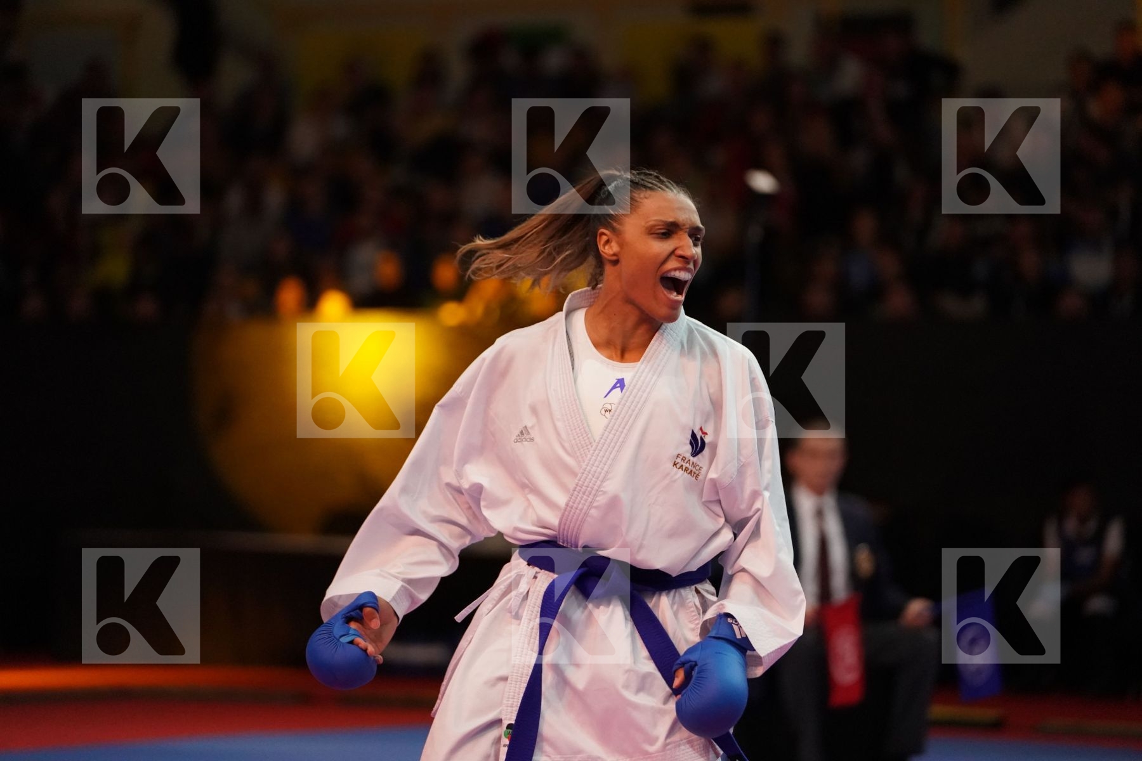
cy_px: 380
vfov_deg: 9.3
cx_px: 571
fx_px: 4695
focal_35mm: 148
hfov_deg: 13.9
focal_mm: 148
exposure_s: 1/1000
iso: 6400
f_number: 2.8
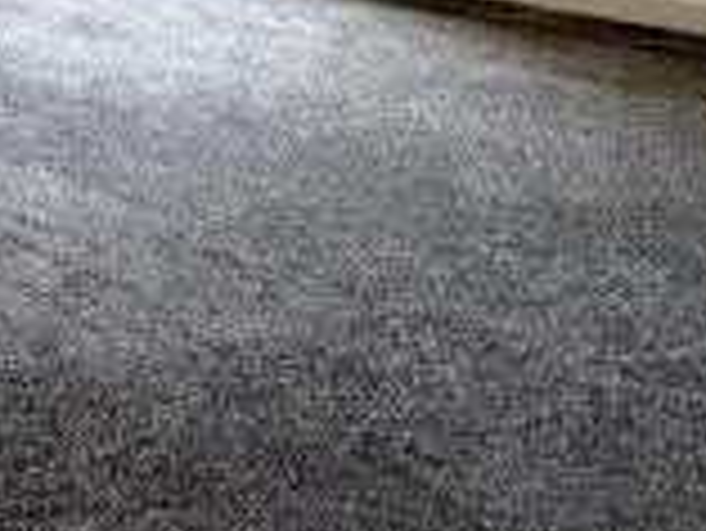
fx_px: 1061
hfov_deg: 26.3
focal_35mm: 52
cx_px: -362
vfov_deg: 22.4
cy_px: -290
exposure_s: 1/99
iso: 125
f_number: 2.2
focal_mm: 2.22
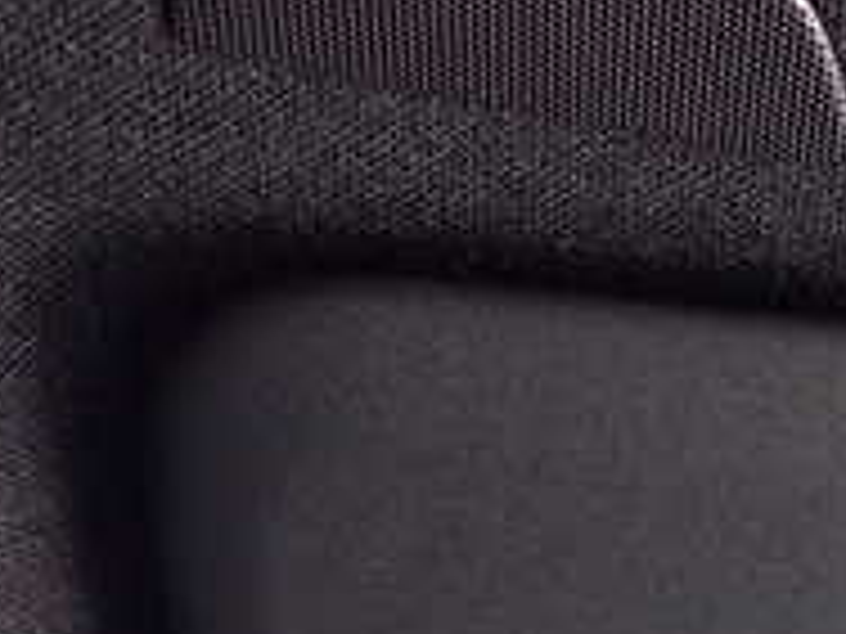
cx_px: 1278
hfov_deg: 18.1
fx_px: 2346
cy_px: 706
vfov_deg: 15.0
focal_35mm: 96
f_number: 2.3
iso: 800
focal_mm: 5.4
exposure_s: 1/30
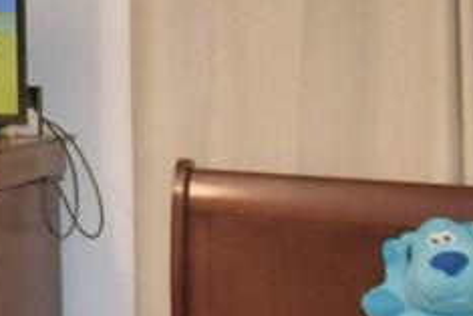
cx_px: -578
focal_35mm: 102
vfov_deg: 13.2
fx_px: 1341
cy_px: -10
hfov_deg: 14.8
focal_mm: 10
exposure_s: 1/30
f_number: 4.5
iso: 640
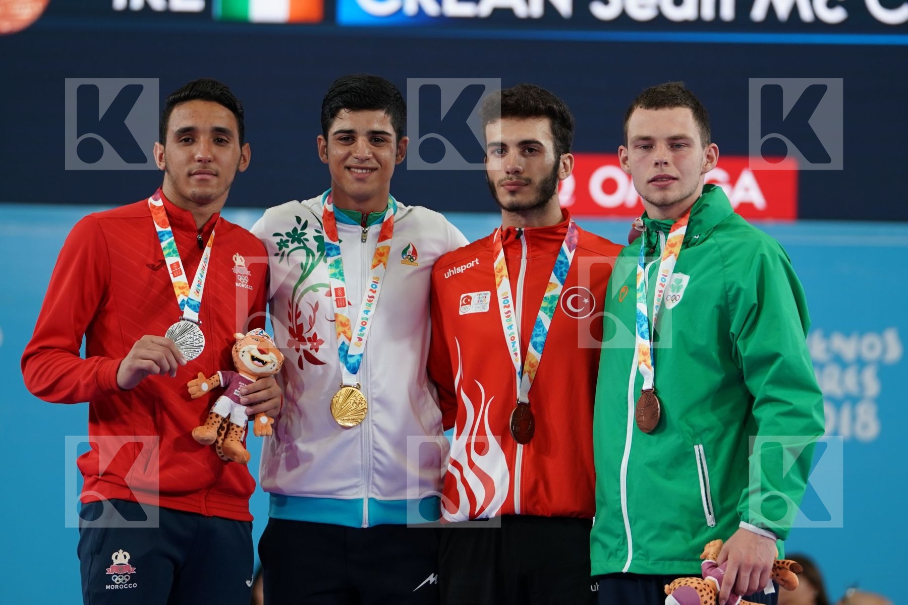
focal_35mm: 213
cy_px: 302
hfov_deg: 9.7
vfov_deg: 6.4
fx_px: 5372
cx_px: 454
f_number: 2.8
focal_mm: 142
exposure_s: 1/250
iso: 400
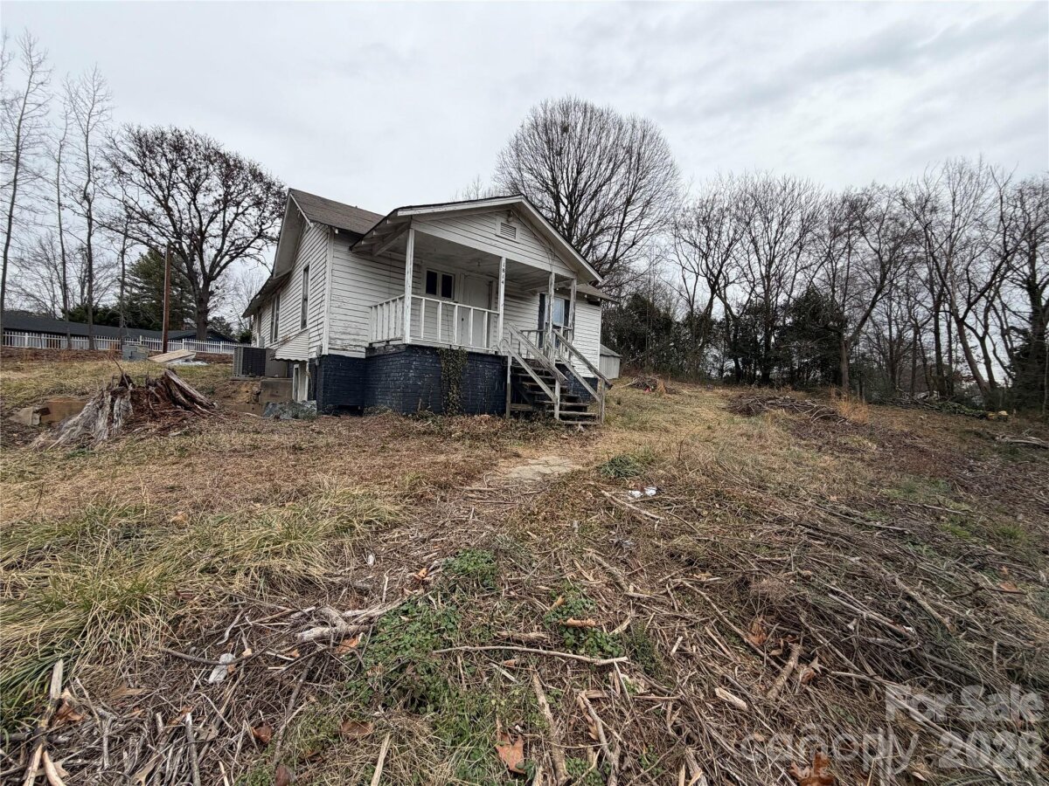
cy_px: 393
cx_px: 524
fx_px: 424
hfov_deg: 102.1
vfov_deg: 85.7
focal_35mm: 14
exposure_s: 1/502
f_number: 2.2
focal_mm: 2.22
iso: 50
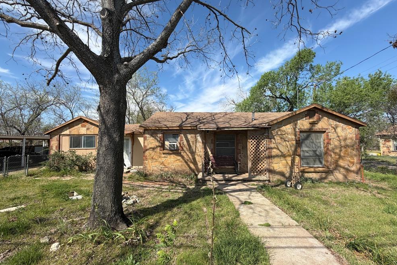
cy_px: 134
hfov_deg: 100.4
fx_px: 165
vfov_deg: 77.3
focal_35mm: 15
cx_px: 194
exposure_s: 1/770
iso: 25
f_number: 2.2
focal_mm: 2.22
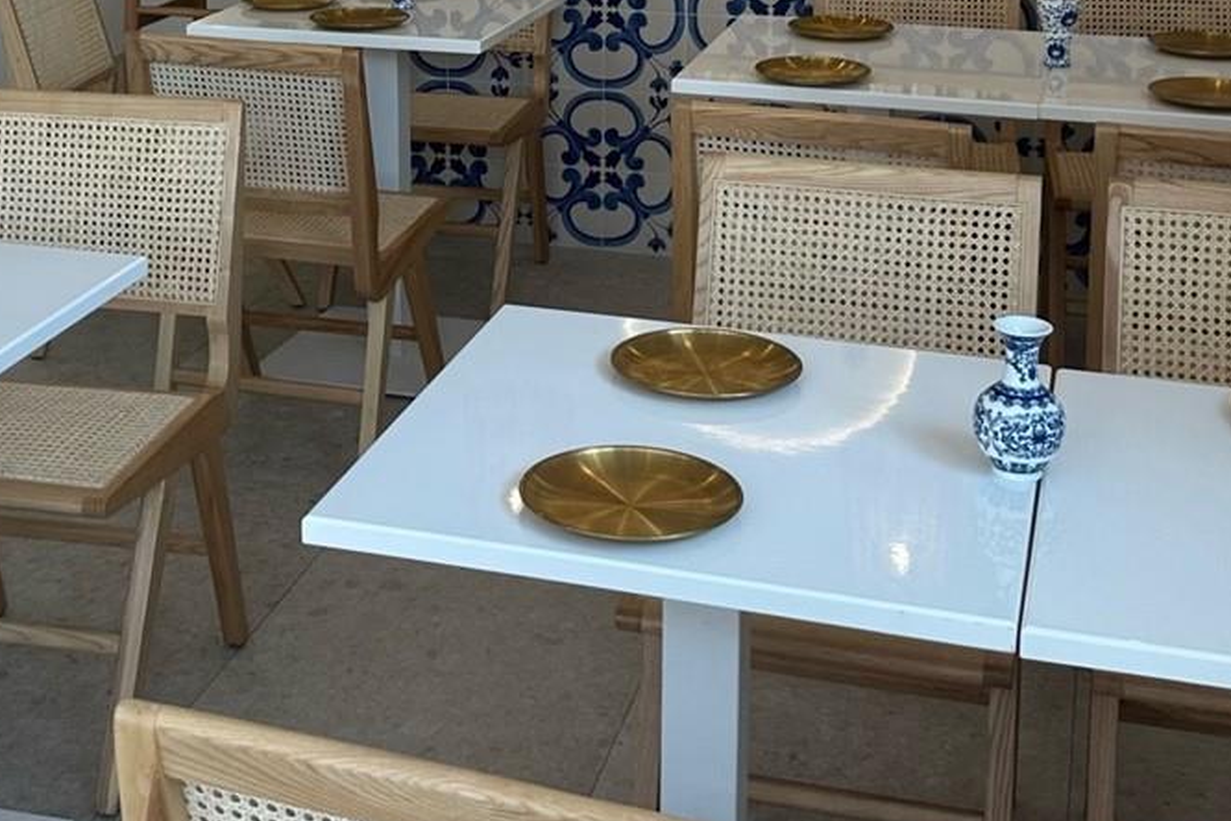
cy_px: 24
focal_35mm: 60
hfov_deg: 33.2
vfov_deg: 21.9
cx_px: 445
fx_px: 2052
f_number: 1.78
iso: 64
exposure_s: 1/242
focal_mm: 6.86
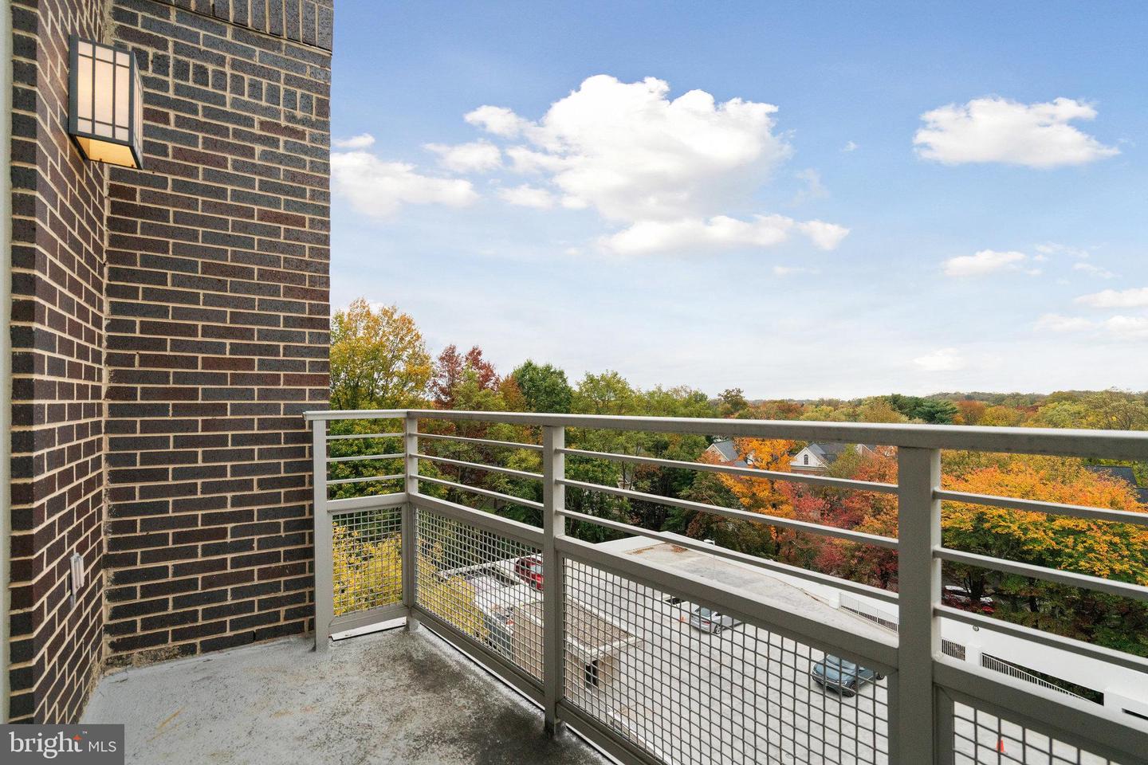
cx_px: 574
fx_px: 510
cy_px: 382
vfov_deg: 73.7
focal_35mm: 16
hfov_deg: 96.7
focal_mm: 16
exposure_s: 1/640
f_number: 8
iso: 1250
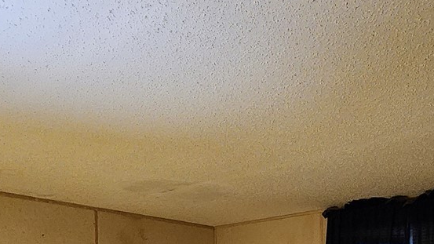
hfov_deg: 48.2
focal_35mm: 41
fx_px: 472
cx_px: 304
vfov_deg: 24.3
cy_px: 340
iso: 800
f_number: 2.2
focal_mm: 2.2
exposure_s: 1/24
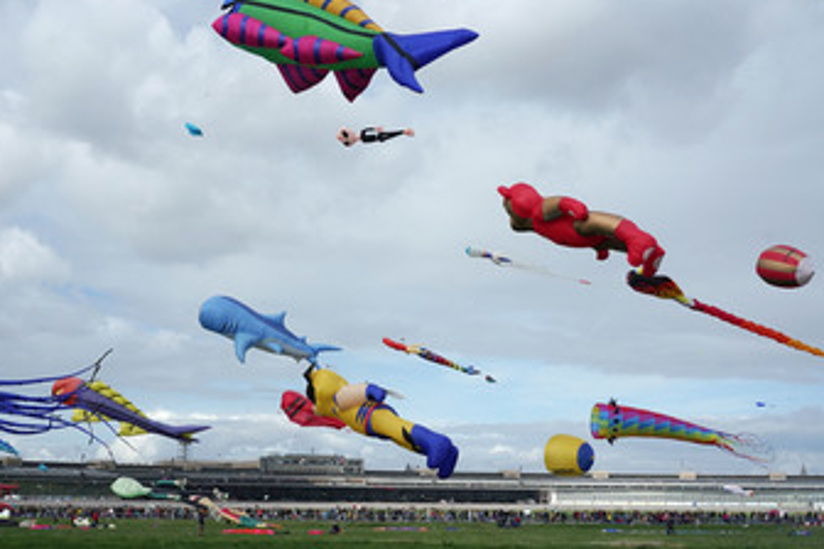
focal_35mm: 51
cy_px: 272
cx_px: 320
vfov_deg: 26.5
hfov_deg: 38.7
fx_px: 1167
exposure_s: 1/1250
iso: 640
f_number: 8
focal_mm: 38
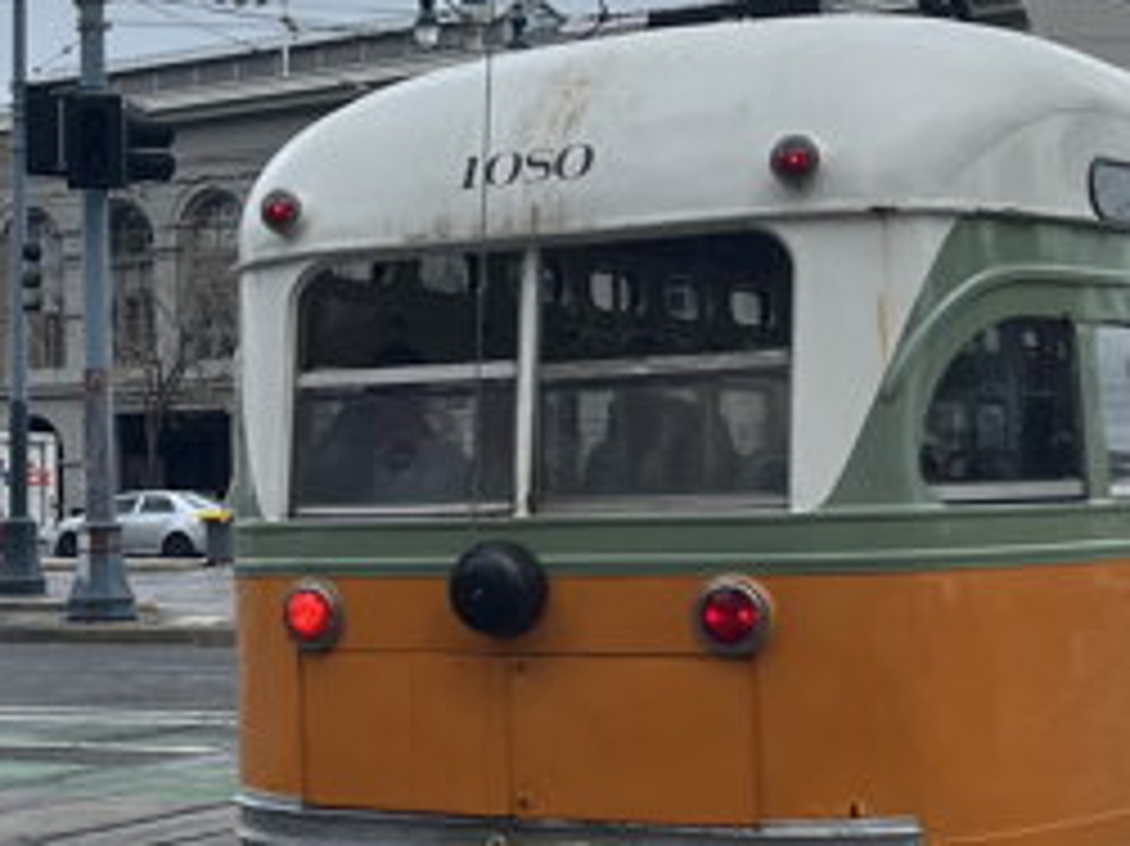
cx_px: 158
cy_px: 360
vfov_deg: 17.8
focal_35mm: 83
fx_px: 2708
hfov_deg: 23.1
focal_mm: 5.1
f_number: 1.6
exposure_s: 1/2688
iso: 50
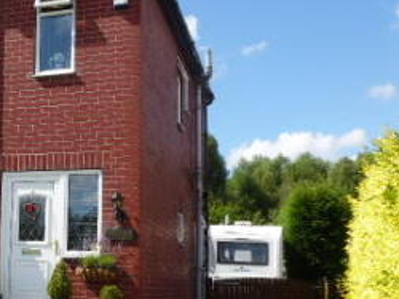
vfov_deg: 26.0
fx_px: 645
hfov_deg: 31.2
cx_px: -23
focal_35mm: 56
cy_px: 180
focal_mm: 4.3
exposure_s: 1/500
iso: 100
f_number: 4
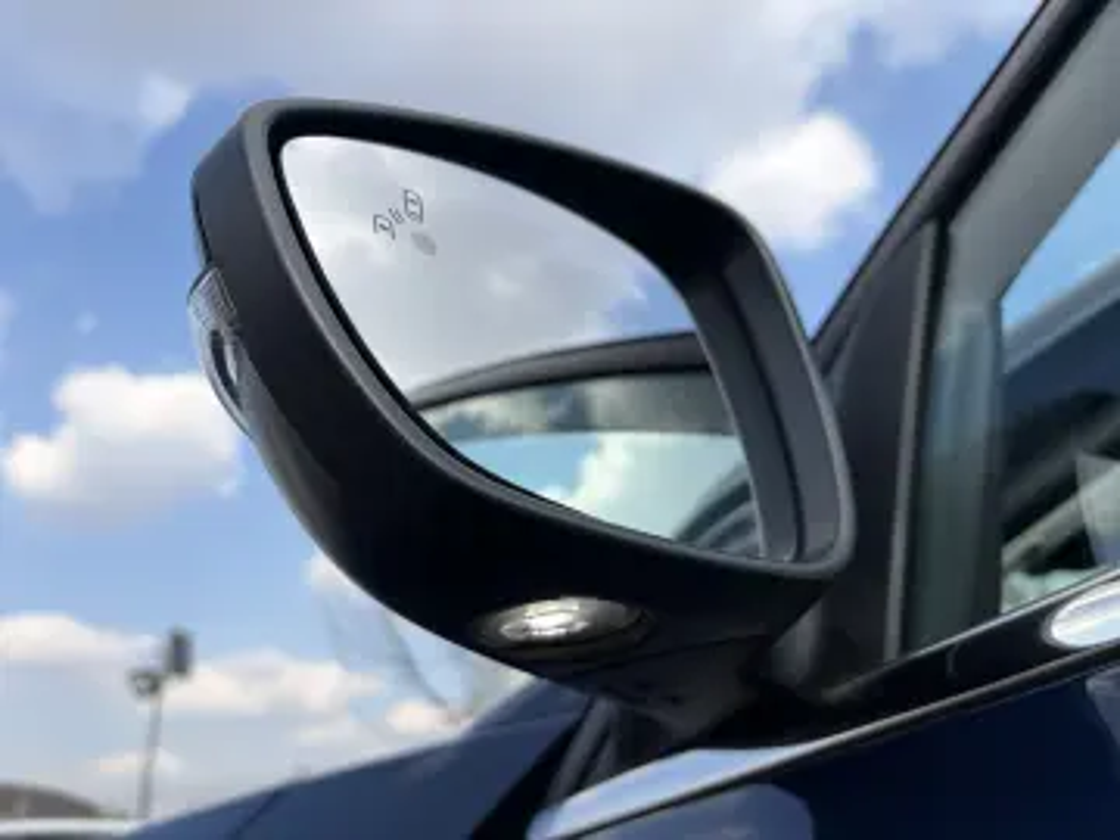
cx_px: 560
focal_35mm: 26
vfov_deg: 53.1
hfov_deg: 67.3
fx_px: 841
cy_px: 420
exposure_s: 1/1751
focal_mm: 5.96
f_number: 1.6
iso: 50
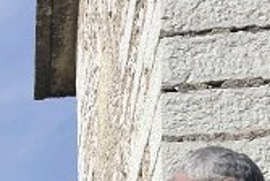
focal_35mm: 214
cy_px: 516
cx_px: -309
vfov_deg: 6.0
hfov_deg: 8.9
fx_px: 1608
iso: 200
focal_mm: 35
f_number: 11
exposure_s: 1/250
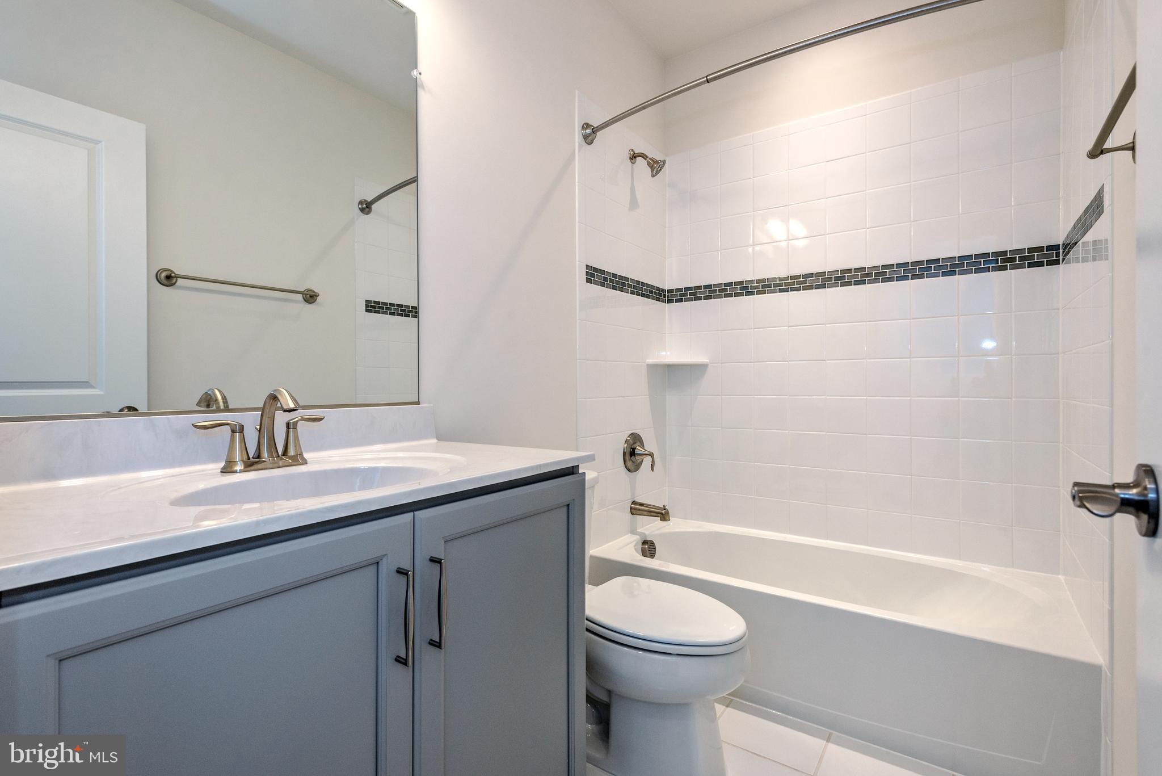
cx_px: 581
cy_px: 388
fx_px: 549
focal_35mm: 17
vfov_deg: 70.5
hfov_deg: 93.3
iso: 320
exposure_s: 1/50
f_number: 8
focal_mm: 17
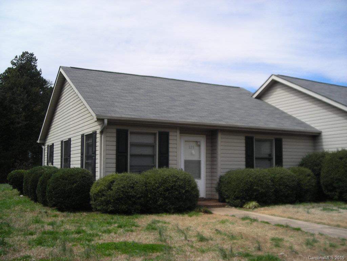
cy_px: 130
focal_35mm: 38
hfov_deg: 49.0
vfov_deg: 37.7
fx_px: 381
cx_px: 174
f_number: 6.4
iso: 50
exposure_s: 1/195
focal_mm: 6.3
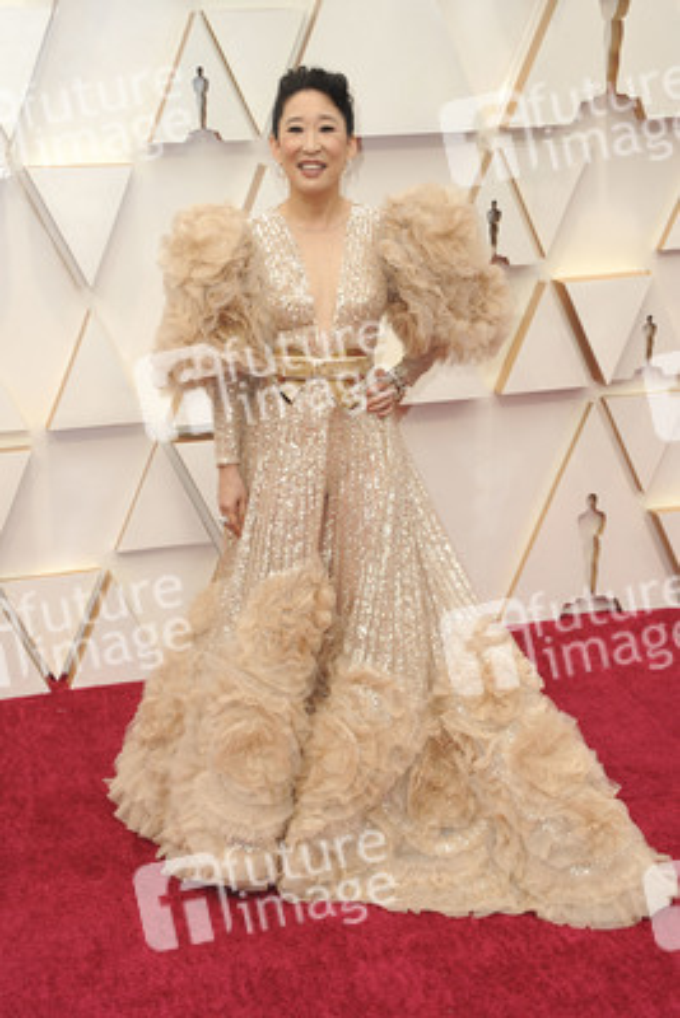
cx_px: 340
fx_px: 1642
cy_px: 509
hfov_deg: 23.4
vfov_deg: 34.5
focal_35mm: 58
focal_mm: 58
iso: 800
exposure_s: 1/250
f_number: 7.1
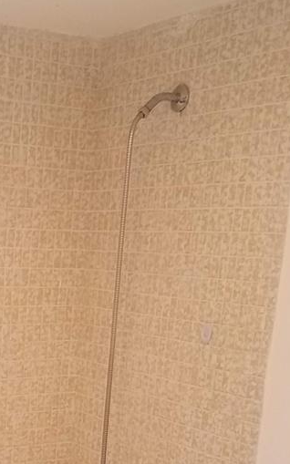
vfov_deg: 29.4
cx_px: -17
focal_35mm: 65
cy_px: 465
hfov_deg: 19.3
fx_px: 822
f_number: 1.7
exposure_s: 1/30
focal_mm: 4.2
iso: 160
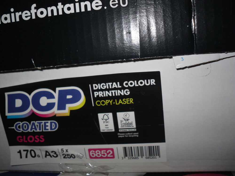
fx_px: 238
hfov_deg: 52.6
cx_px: 118
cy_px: 88
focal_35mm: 35
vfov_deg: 40.7
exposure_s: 1/45
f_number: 7.6
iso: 80
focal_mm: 6.3
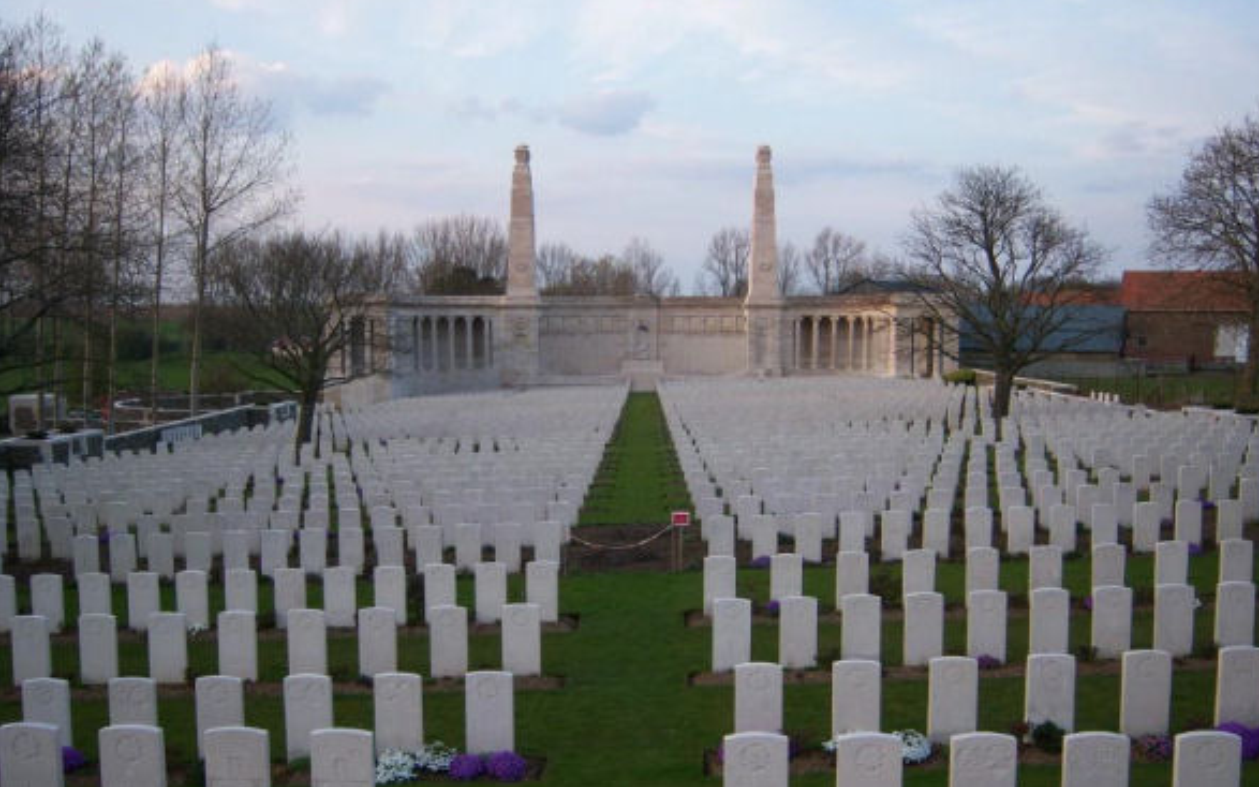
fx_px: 1338
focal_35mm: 39
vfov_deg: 32.7
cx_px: 641
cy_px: 457
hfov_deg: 50.4
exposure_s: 1/160
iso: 80
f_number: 2.8
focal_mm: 7.5
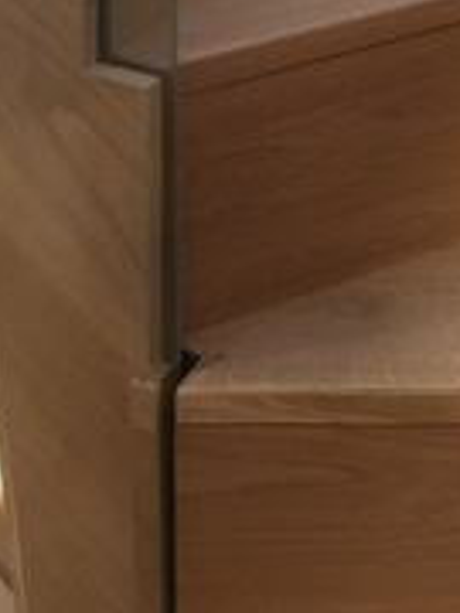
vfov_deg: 16.9
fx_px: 1772
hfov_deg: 14.6
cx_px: 20
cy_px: -421
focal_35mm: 100
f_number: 1.8
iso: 200
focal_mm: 3.95
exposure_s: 1/50
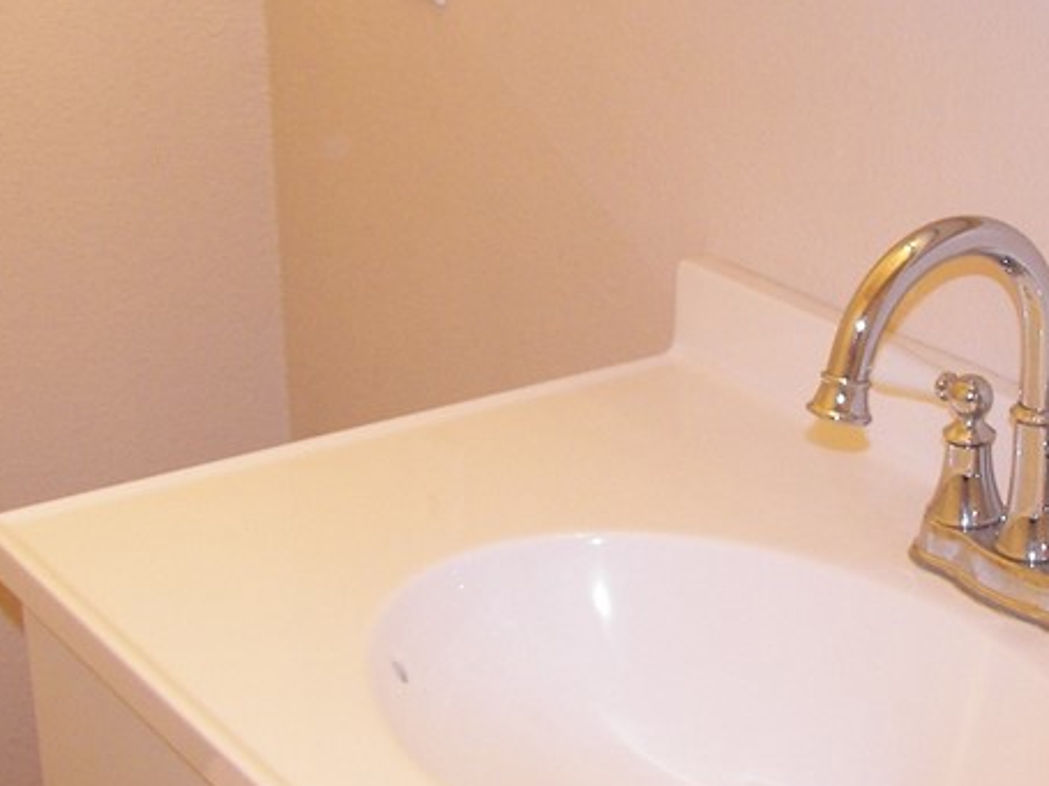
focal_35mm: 81
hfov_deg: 24.0
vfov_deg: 18.2
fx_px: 2454
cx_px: 685
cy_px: 366
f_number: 2.8
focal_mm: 6
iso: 100
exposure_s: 1/15
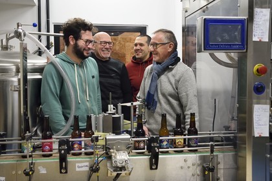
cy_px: 90
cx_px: 136
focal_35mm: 34
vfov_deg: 38.9
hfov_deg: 55.8
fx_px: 257
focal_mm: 34
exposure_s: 1/30
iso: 1600
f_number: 8
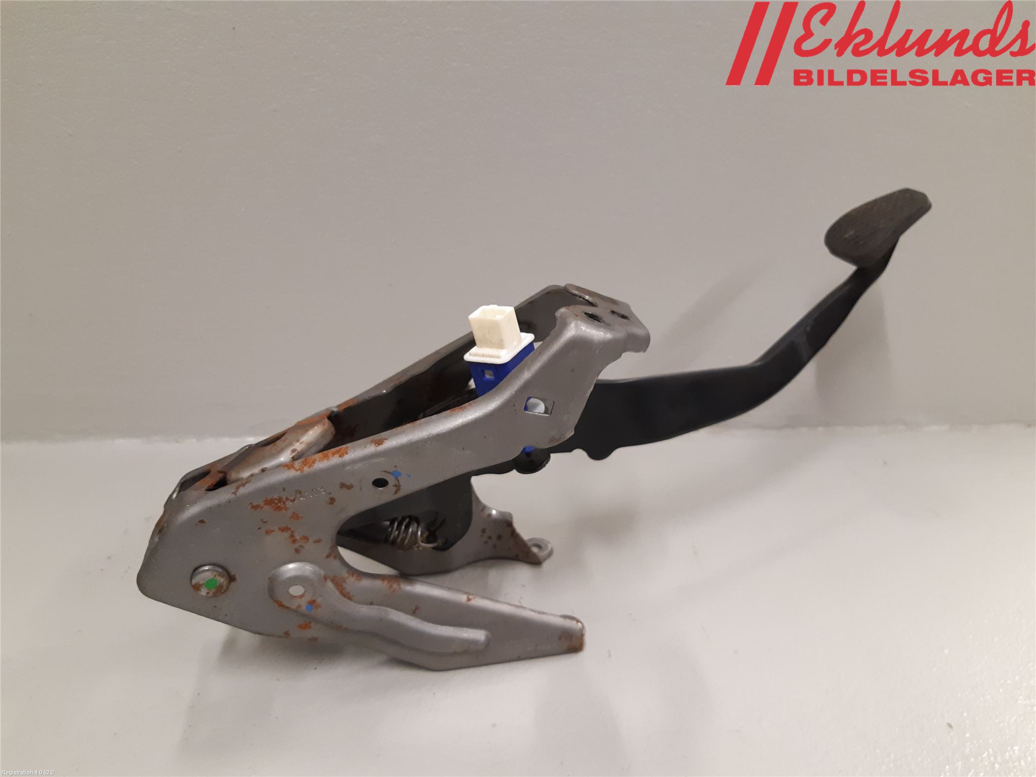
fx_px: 778
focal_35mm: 26
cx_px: 518
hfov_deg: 67.3
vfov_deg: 53.1
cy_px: 388
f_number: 1.7
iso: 200
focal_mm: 3.93
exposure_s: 1/50
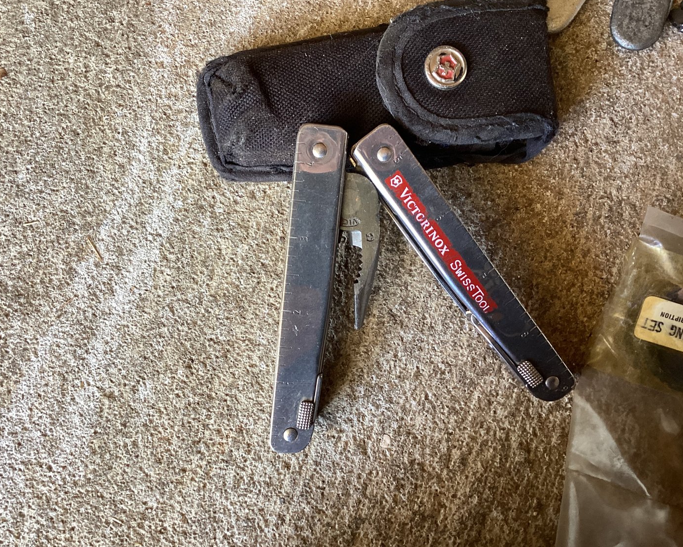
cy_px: 275
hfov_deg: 54.2
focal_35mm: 33
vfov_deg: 44.6
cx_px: 318
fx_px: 667
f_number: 2.4
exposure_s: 1/50
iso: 100
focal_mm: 3.3
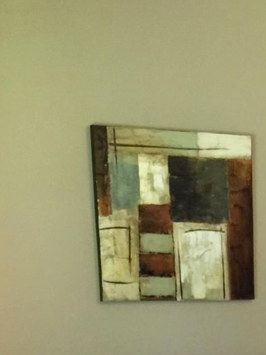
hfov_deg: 12.7
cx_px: 409
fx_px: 1127
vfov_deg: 16.4
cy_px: 526
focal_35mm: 110
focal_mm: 4.15
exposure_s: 1/10
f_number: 2.2
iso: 125
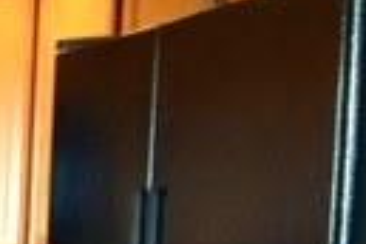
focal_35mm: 150
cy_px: 423
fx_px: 1525
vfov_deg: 8.8
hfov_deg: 11.3
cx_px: -531
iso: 250
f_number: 2.2
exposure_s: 1/24
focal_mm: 4.15
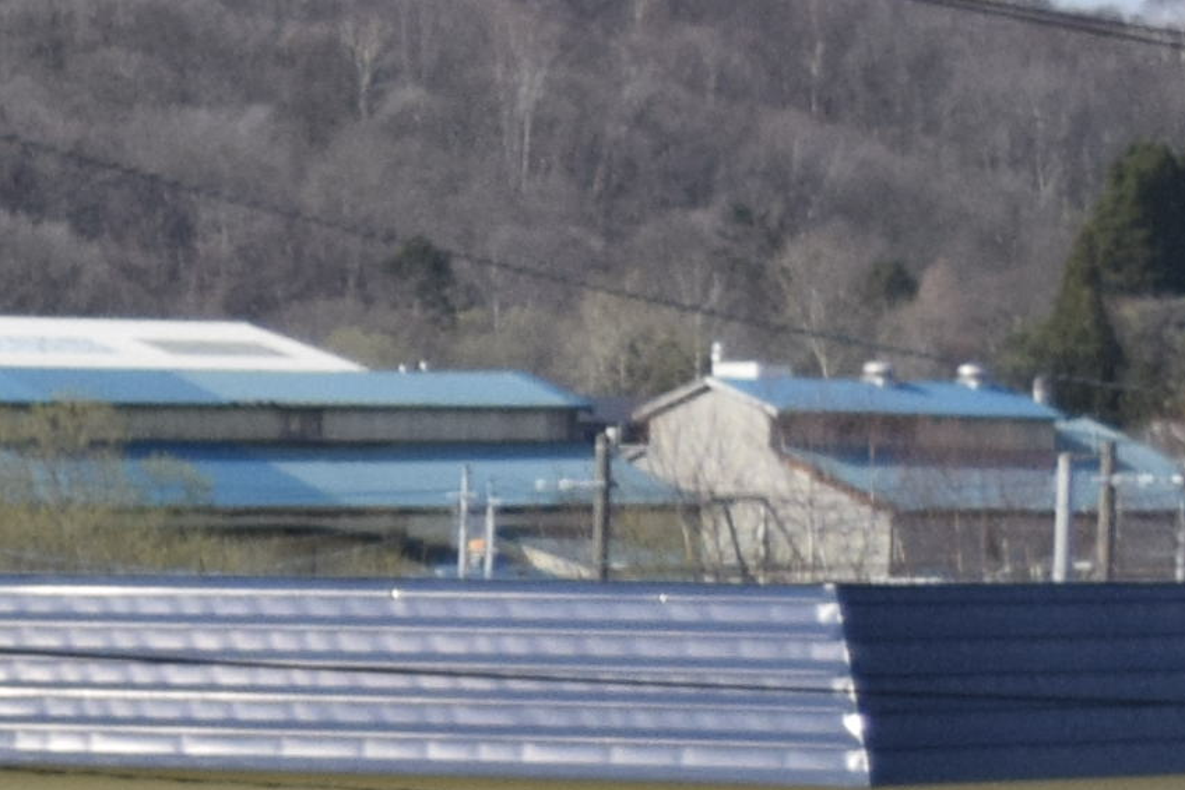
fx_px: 9429
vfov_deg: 4.8
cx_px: -2092
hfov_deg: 6.7
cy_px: 1197
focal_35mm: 287
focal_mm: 27
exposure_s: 1/4000
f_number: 5
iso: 800
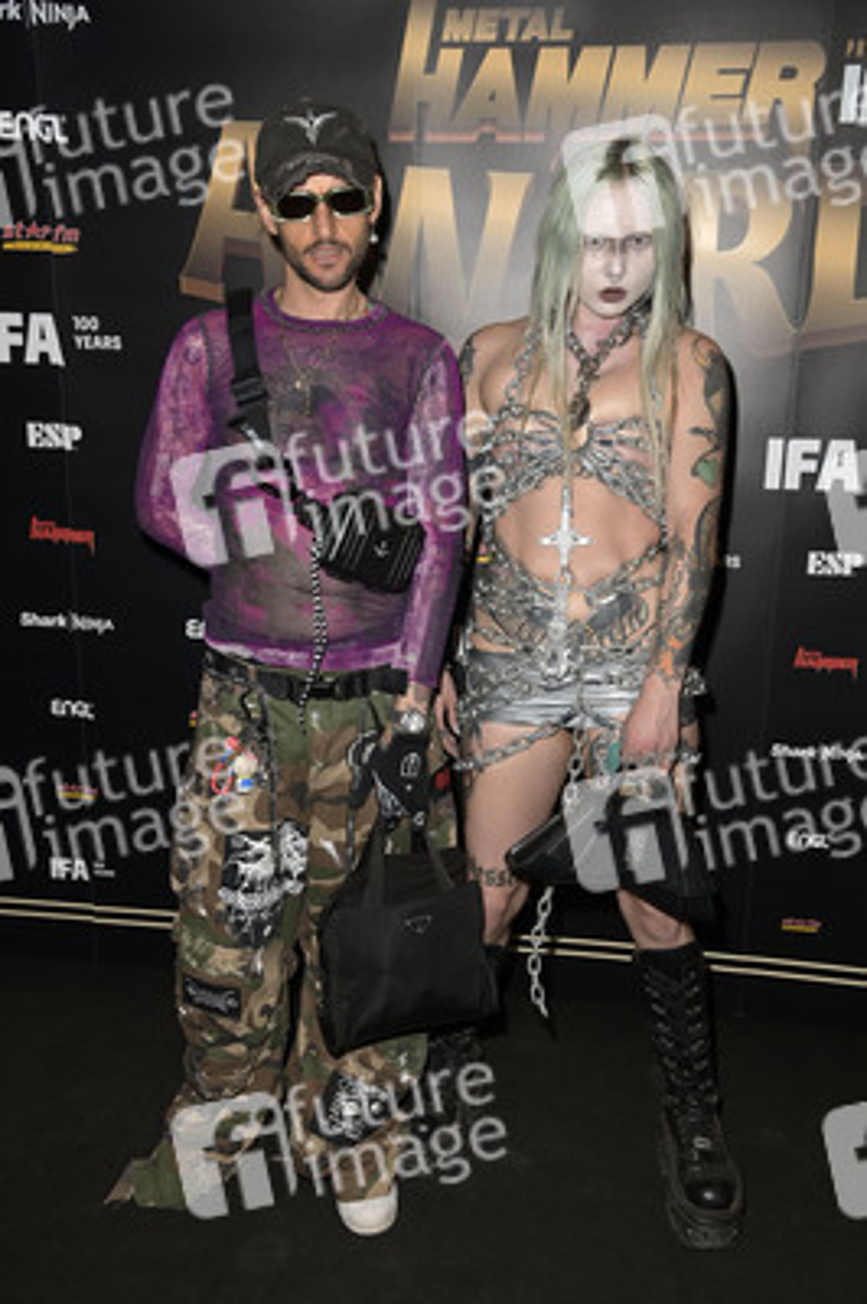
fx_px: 1375
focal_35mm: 38
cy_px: 652
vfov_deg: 50.7
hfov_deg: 35.0
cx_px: 434
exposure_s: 1/200
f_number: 5
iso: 640
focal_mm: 38
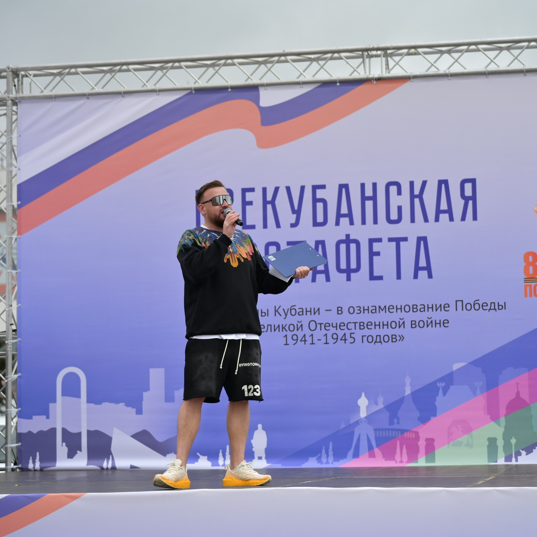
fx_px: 1527
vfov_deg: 19.9
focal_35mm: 87
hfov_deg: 19.9
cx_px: 341
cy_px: 268
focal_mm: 68
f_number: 2.5
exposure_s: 1/2500
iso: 400
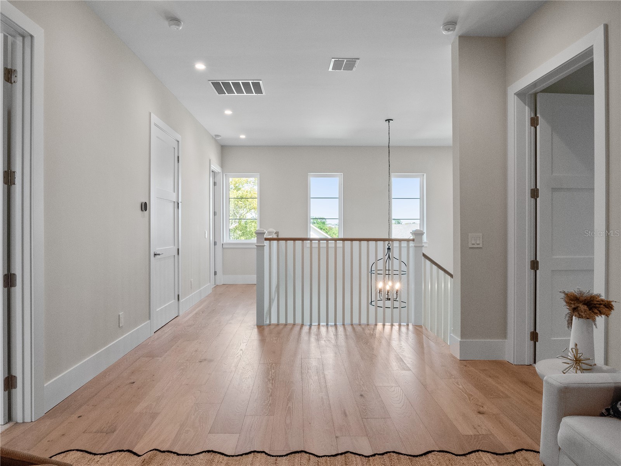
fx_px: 359
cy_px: 233
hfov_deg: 81.7
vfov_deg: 66.0
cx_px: 310
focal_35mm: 20
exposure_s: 1/50
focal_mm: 10
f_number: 13
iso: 3200
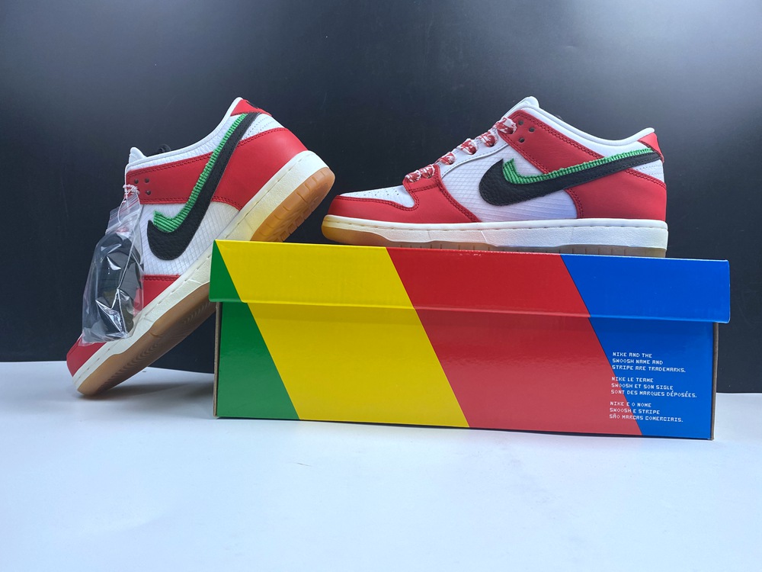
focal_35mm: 26
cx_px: 381
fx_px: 572
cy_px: 286
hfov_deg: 67.3
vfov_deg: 53.1
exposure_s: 1/100
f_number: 1.8
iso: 50
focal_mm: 4.25
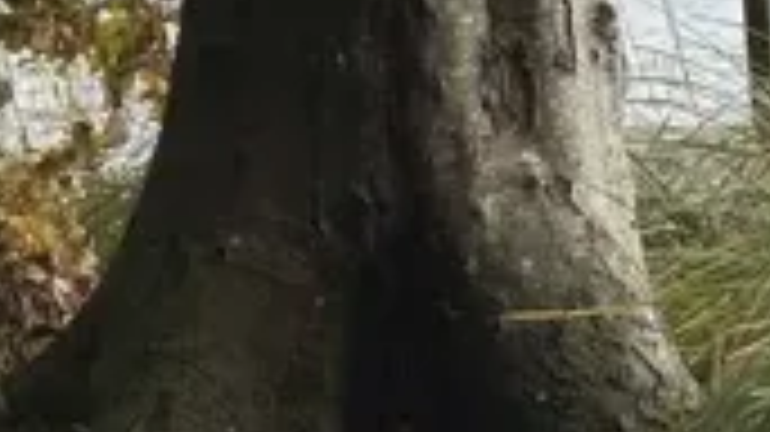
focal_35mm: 183
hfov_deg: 11.7
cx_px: 126
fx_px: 3735
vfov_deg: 6.6
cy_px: 4
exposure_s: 1/681
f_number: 1.78
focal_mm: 6.86
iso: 64
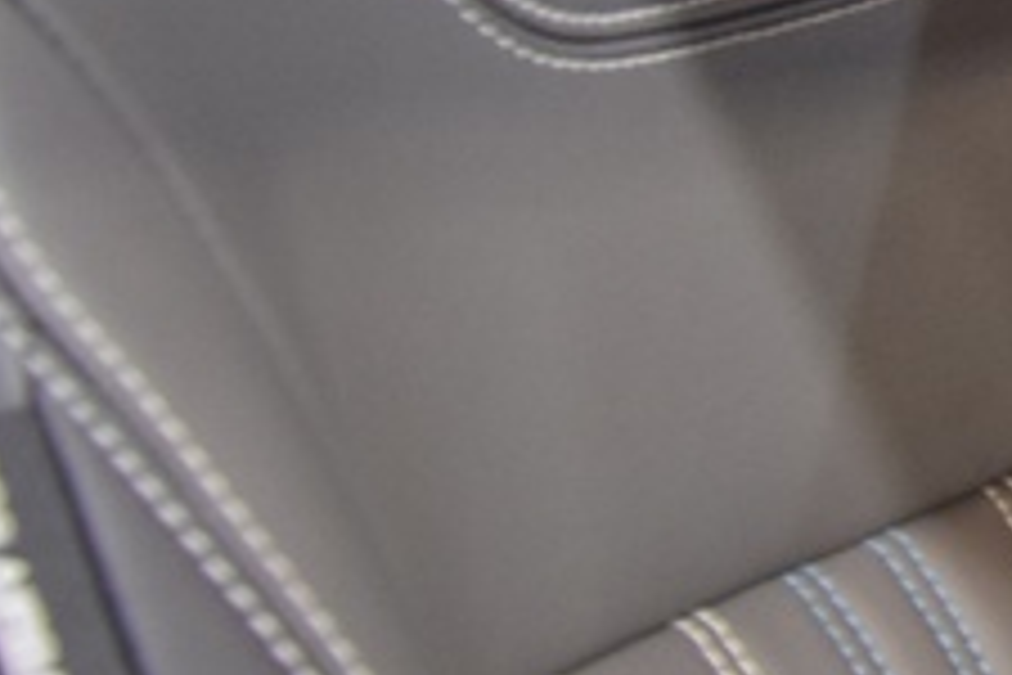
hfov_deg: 11.7
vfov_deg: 9.3
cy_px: -356
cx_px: 2438
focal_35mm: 144
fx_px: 4048
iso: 800
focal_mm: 18
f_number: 4
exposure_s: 1/60
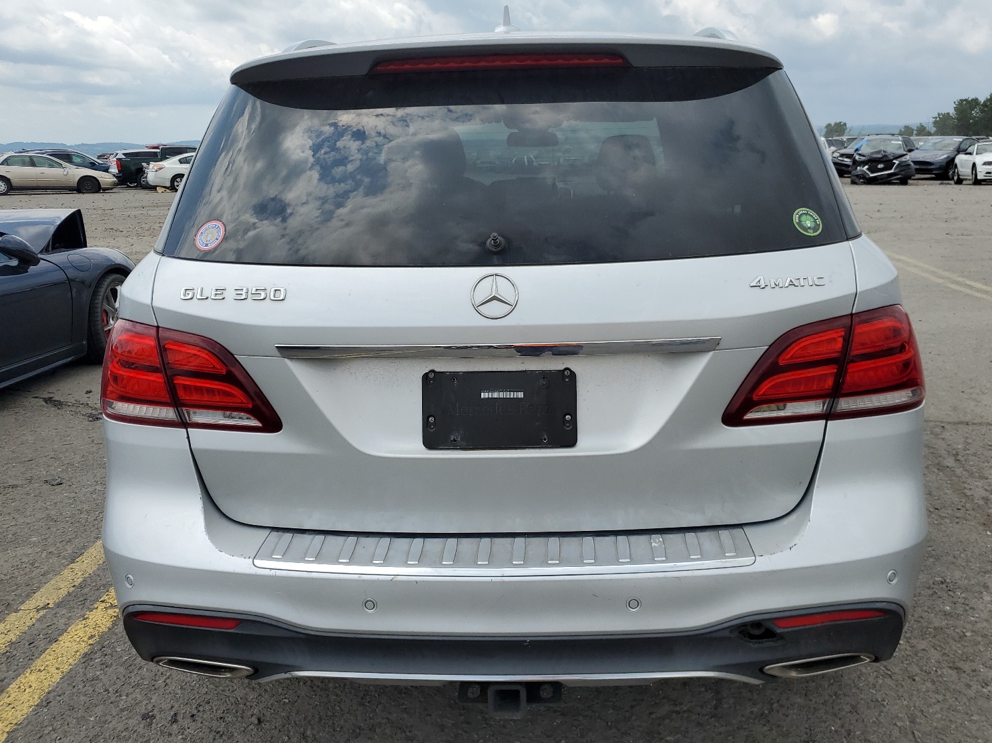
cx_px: 525
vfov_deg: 49.7
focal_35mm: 28
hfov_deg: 63.4
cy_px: 378
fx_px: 802
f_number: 1.5
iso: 50
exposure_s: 1/3333
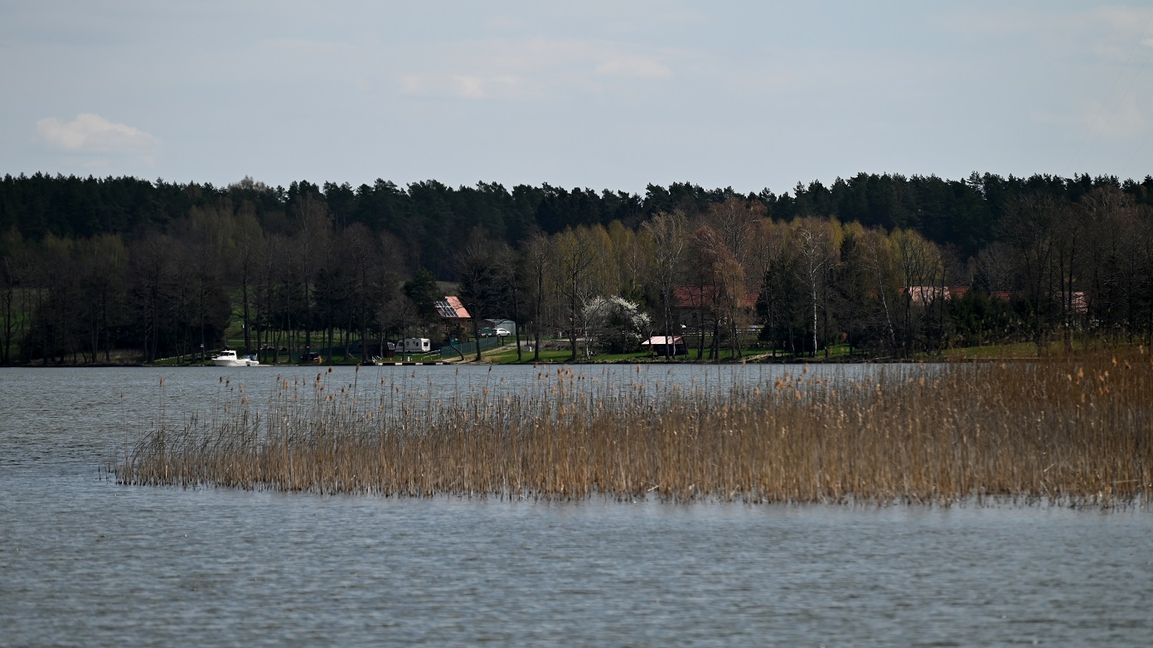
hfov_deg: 9.5
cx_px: 556
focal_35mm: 226
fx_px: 6909
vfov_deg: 5.4
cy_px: 252
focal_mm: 200
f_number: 5.6
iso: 110
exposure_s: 1/1000
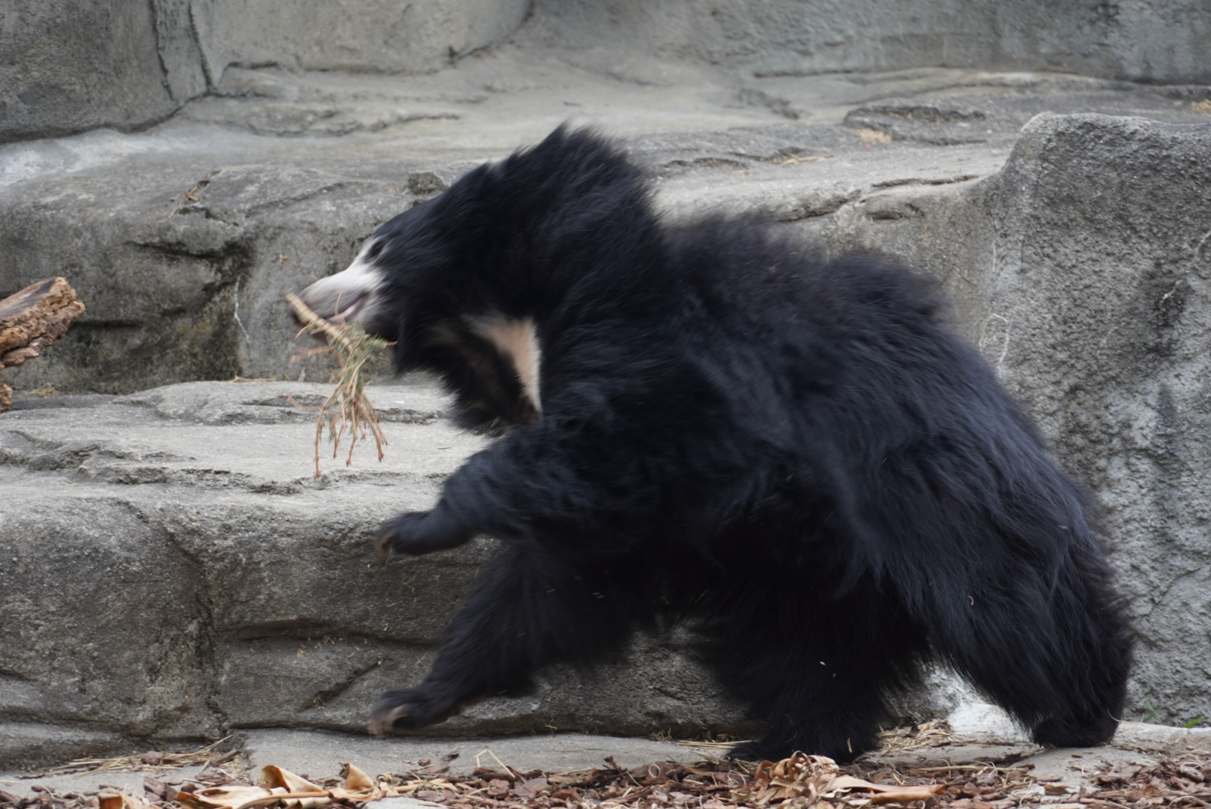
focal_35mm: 202
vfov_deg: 6.8
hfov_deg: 10.2
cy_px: 404
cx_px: 606
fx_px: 6817
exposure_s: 1/250
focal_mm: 135
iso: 320
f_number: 5.6
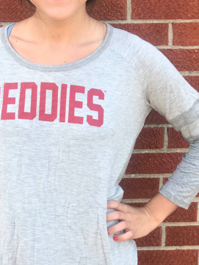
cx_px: 50
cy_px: 101
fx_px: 751
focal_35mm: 98
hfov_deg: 15.0
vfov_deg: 20.0
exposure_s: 1/120
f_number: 2.8
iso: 20
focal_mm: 6.6
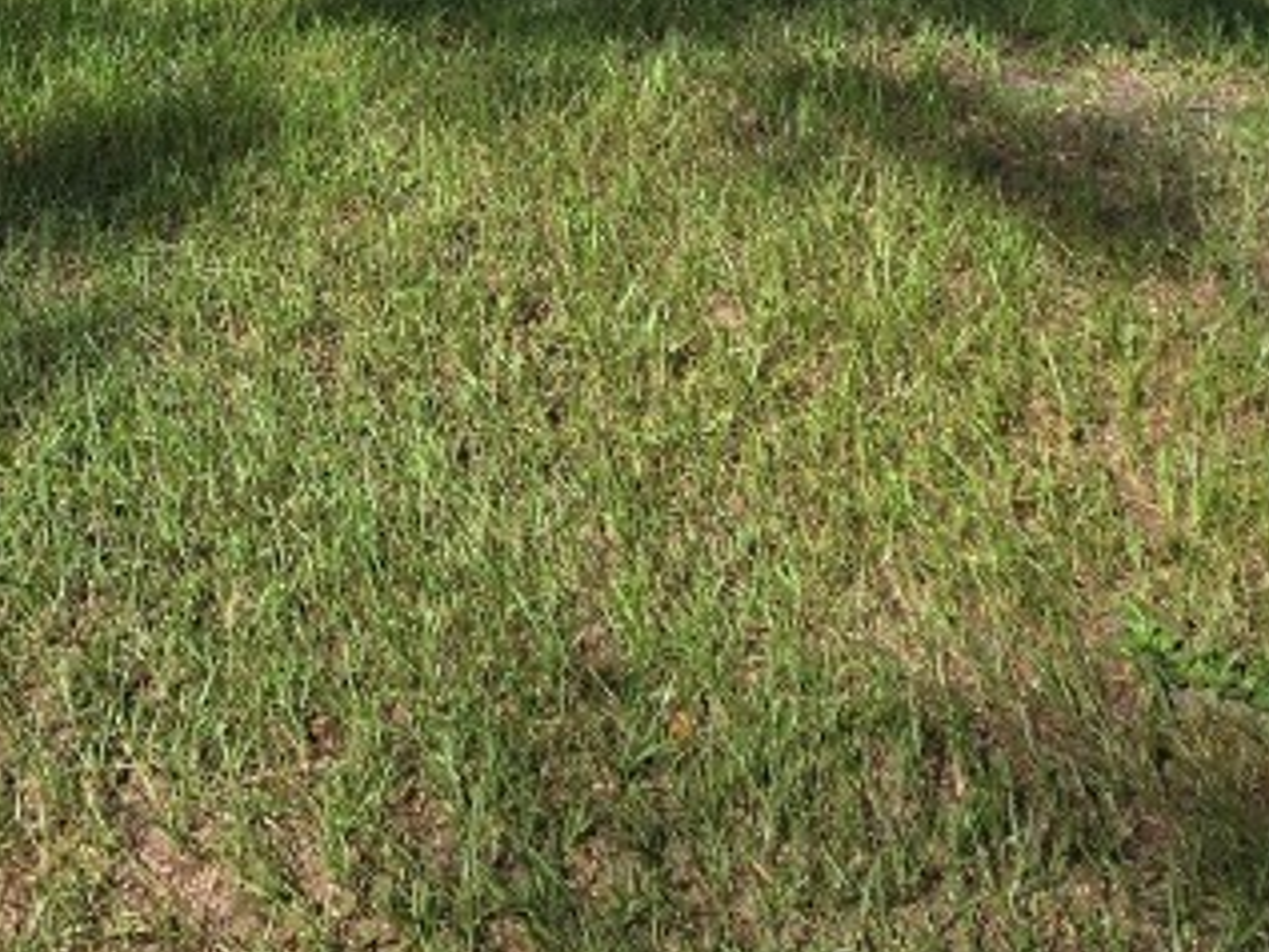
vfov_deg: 27.4
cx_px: 232
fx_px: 1540
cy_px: -352
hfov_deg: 42.5
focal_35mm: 42
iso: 50
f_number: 2.2
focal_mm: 2.2
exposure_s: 1/1654
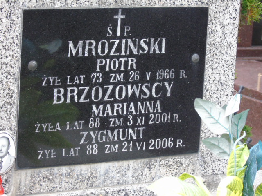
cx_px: 131
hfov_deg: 12.2
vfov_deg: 9.2
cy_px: 98
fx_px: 1226
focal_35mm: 162
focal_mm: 29
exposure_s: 1/125
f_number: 4.9
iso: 400
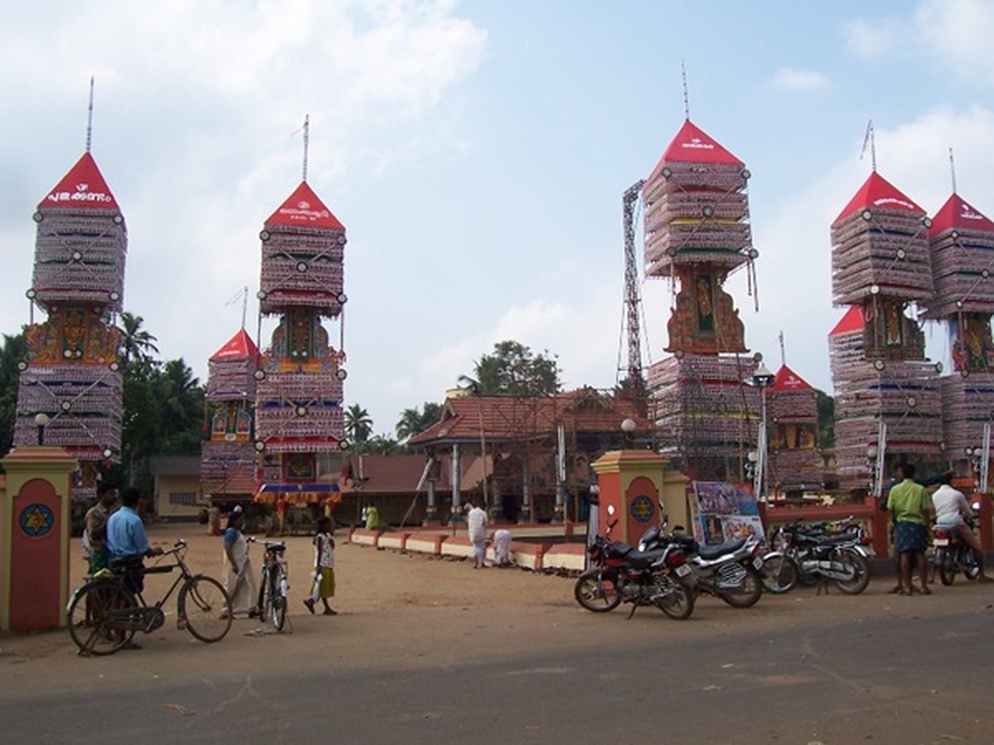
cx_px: 497
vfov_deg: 41.8
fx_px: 976
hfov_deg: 54.0
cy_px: 372
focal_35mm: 34
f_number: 5.6
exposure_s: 1/500
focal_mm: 5.6
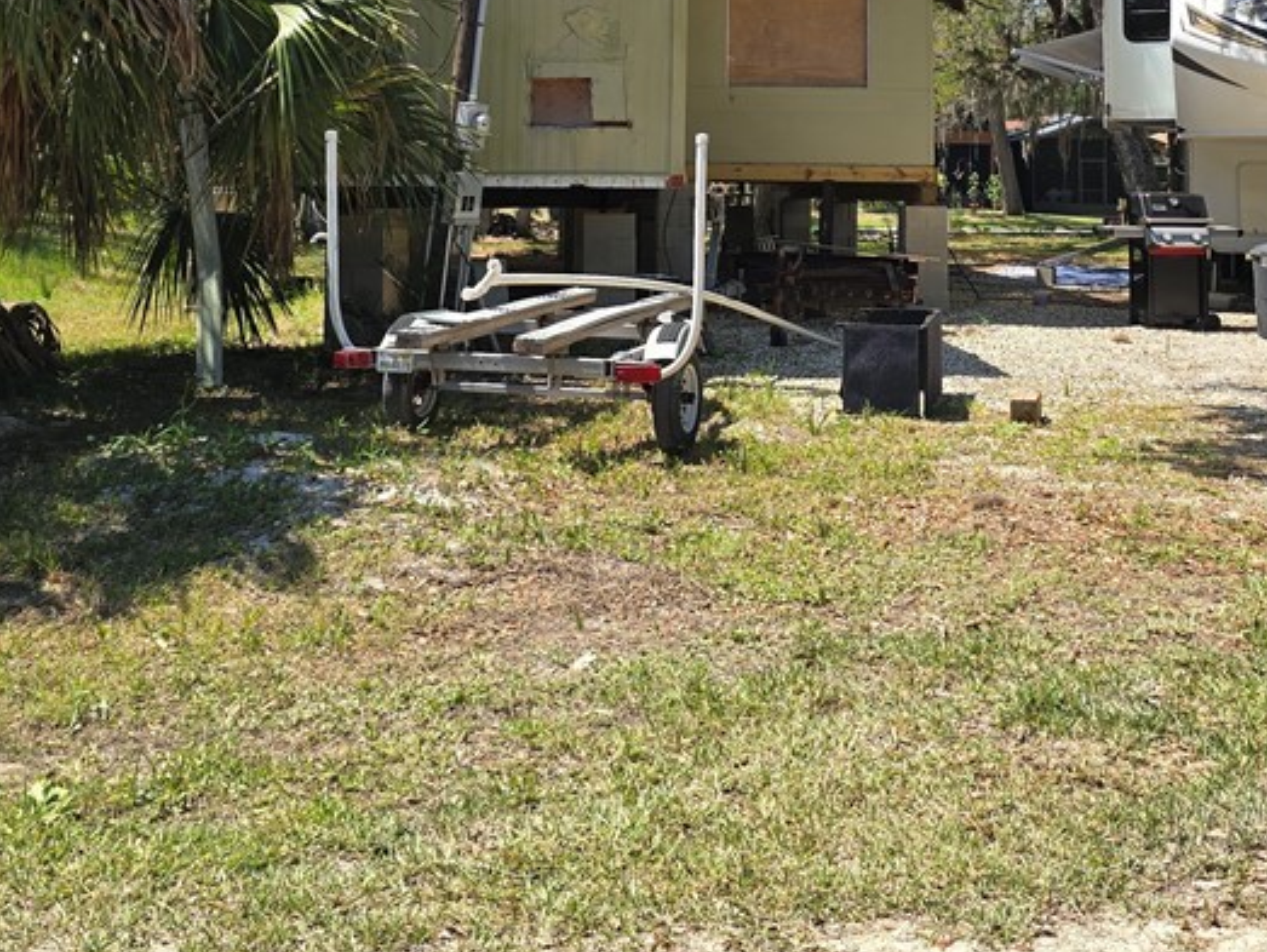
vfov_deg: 30.3
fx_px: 1648
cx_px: 732
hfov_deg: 41.9
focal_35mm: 45
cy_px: 39
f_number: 1.7
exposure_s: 1/508
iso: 12
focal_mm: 6.3
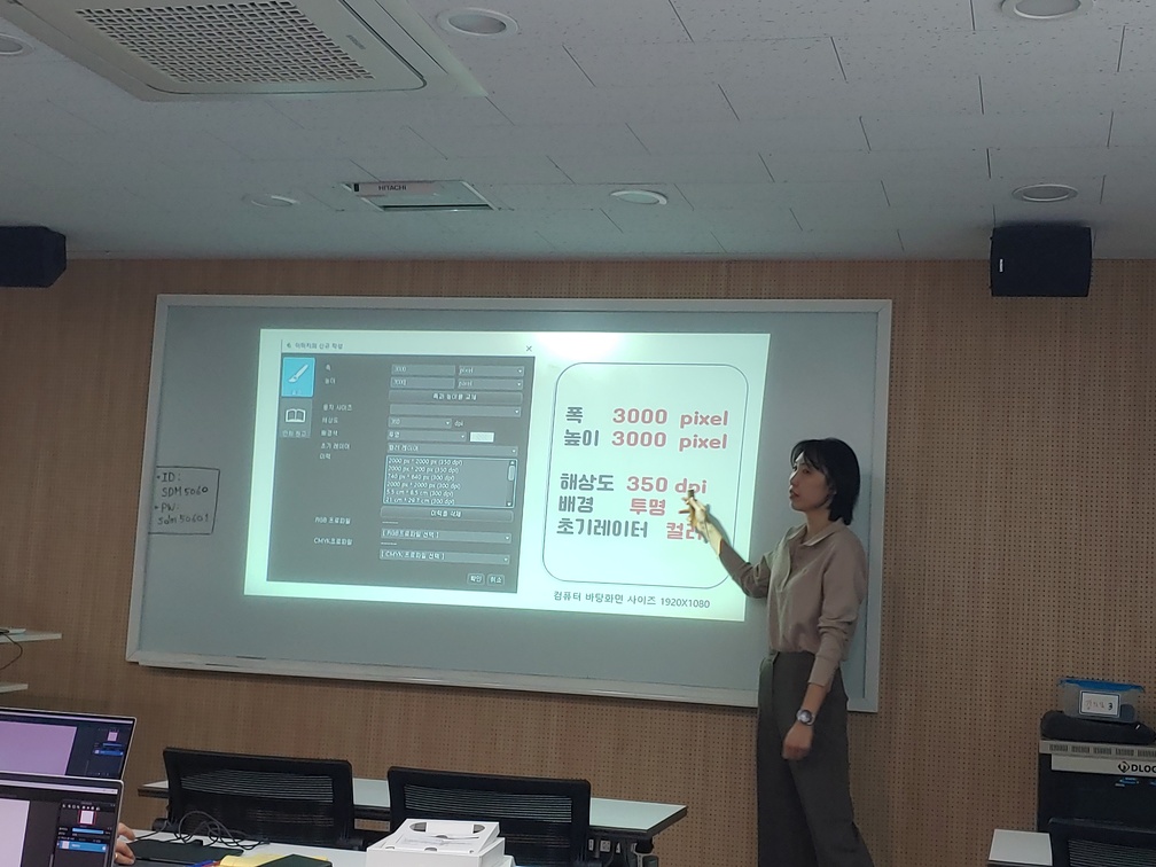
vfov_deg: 30.9
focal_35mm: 47
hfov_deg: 40.4
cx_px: 578
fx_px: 1570
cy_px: 434
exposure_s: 1/60
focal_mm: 4.23
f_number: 1.5
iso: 50
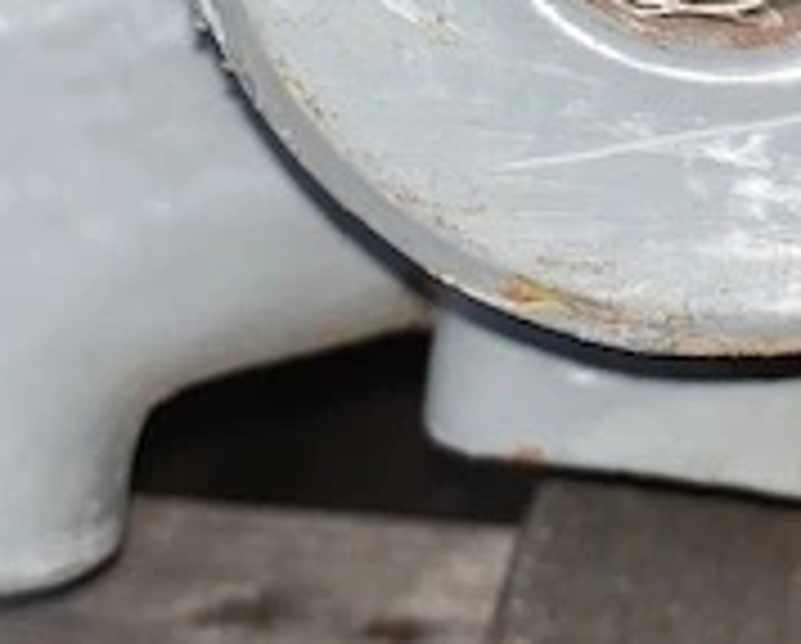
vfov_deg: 16.5
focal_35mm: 91
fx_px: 2161
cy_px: -50
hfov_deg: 20.6
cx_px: 711
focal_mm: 4.25
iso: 25
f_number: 1.8
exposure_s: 1/53
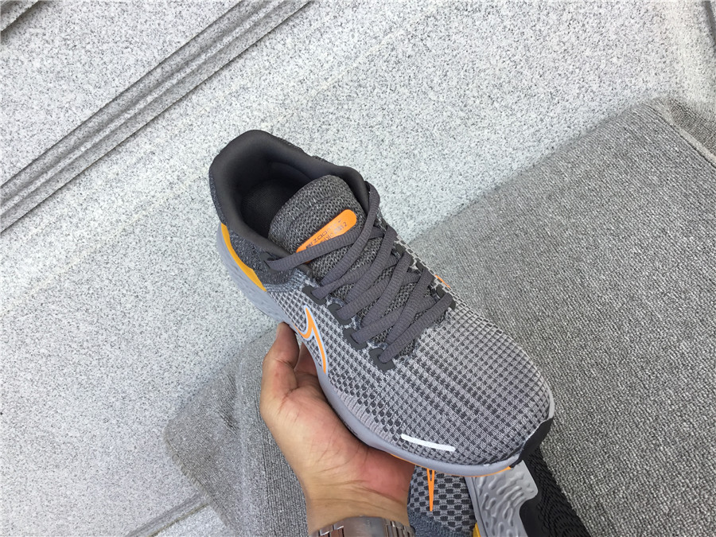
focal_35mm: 31
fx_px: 641
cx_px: 358
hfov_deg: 58.4
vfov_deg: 45.4
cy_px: 268
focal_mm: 3.3
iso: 25
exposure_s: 1/115
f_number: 2.4
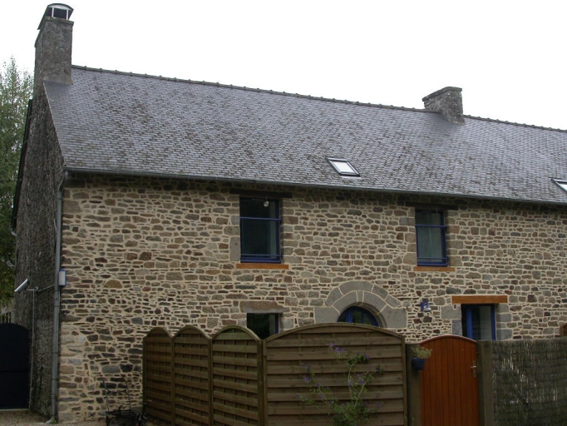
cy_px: 213
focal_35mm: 45
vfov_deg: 32.2
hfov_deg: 42.1
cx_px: 284
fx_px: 737
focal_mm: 9.3
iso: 100
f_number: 3.9
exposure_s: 1/99.4
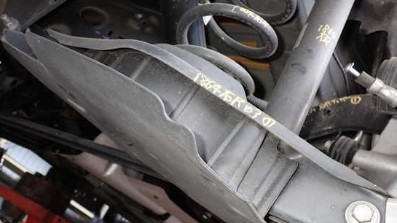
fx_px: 379
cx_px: 181
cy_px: 145
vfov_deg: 32.6
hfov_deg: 55.2
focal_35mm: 36
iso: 100
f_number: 2.3
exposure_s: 1/60
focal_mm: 5.4
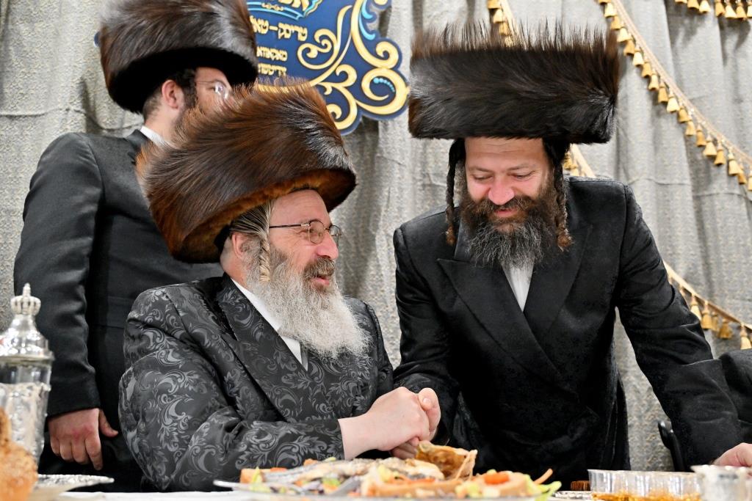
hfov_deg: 50.7
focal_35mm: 38
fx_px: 794
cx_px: 376
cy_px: 250
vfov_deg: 35.1
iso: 1600
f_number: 4
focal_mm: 38
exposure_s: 1/160
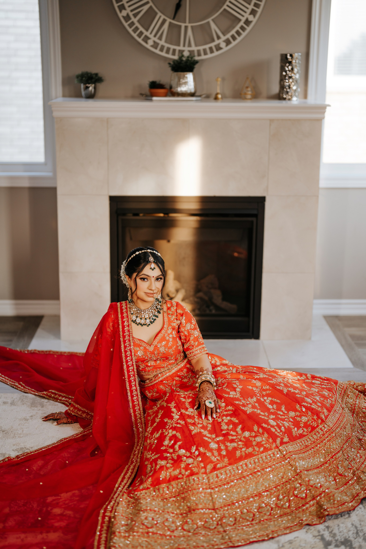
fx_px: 762
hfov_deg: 27.0
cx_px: 183
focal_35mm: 50
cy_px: 274
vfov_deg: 39.6
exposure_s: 1/200
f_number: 1.2
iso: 125
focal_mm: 50
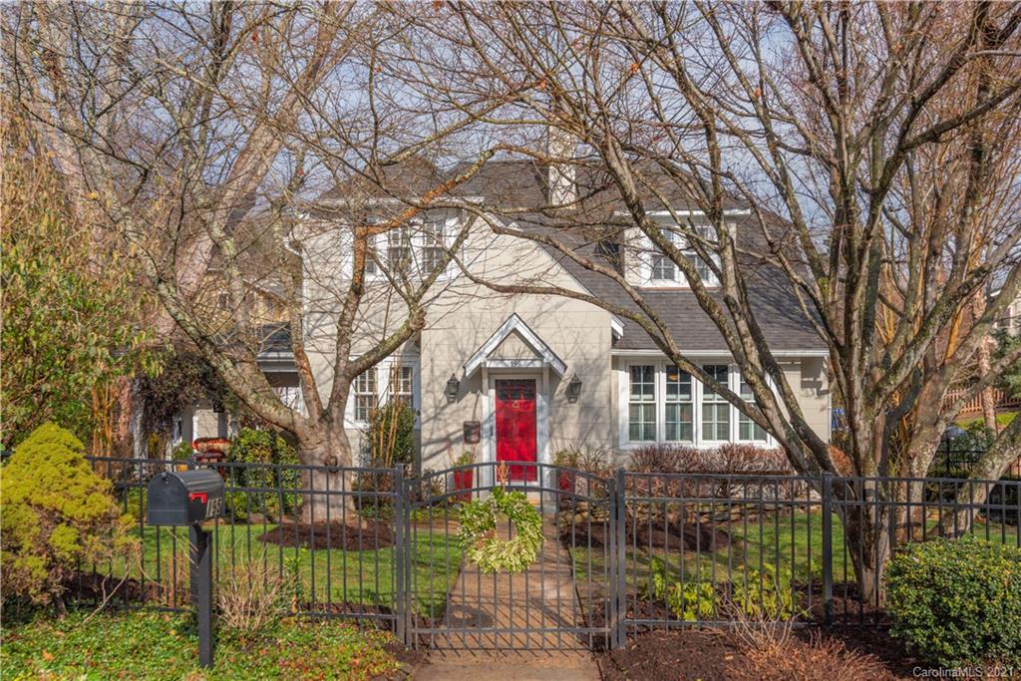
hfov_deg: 61.9
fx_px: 851
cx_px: 510
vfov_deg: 43.6
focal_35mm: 30
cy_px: 340
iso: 400
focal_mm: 30
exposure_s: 1/2000
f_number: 7.1
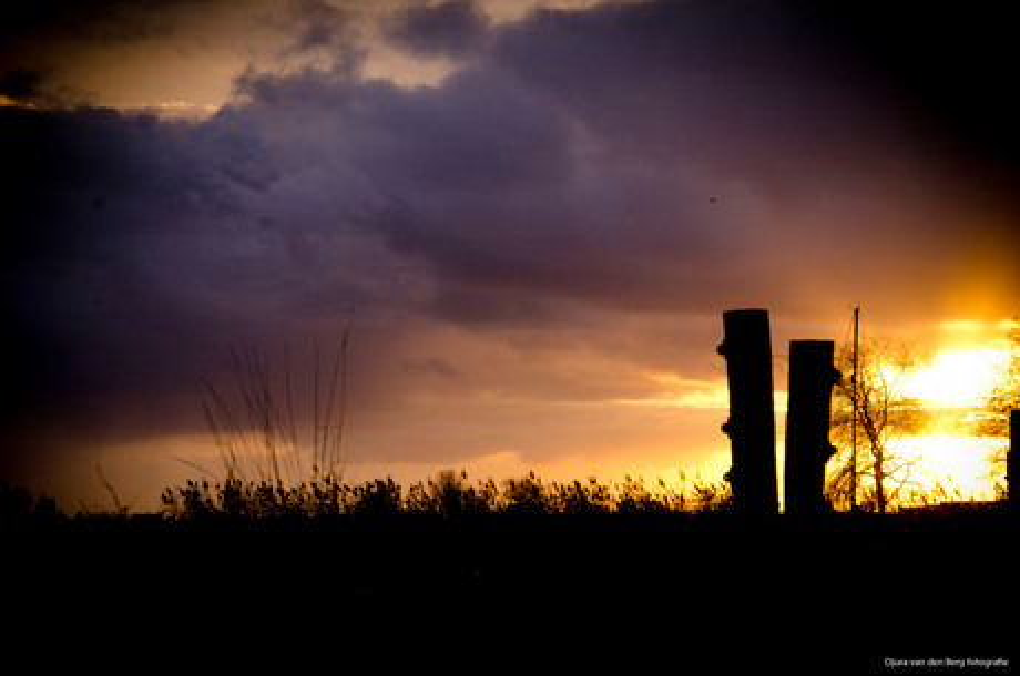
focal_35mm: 120
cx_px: 510
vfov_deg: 11.4
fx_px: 3394
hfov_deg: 17.1
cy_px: 338
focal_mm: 80
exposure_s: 1/200
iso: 320
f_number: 9
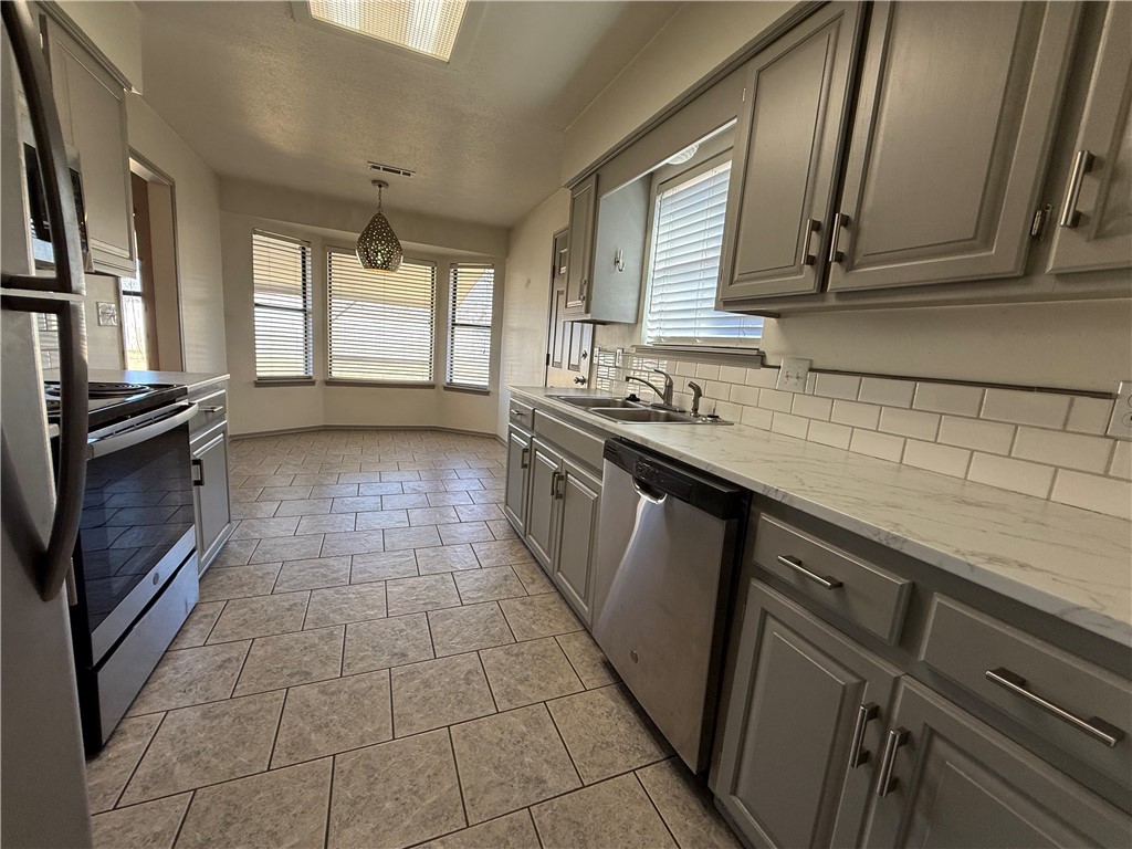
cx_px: 566
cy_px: 424
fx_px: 458
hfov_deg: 102.1
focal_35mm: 14
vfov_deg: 85.7
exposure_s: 1/120
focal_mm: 2.22
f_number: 2.2
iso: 125
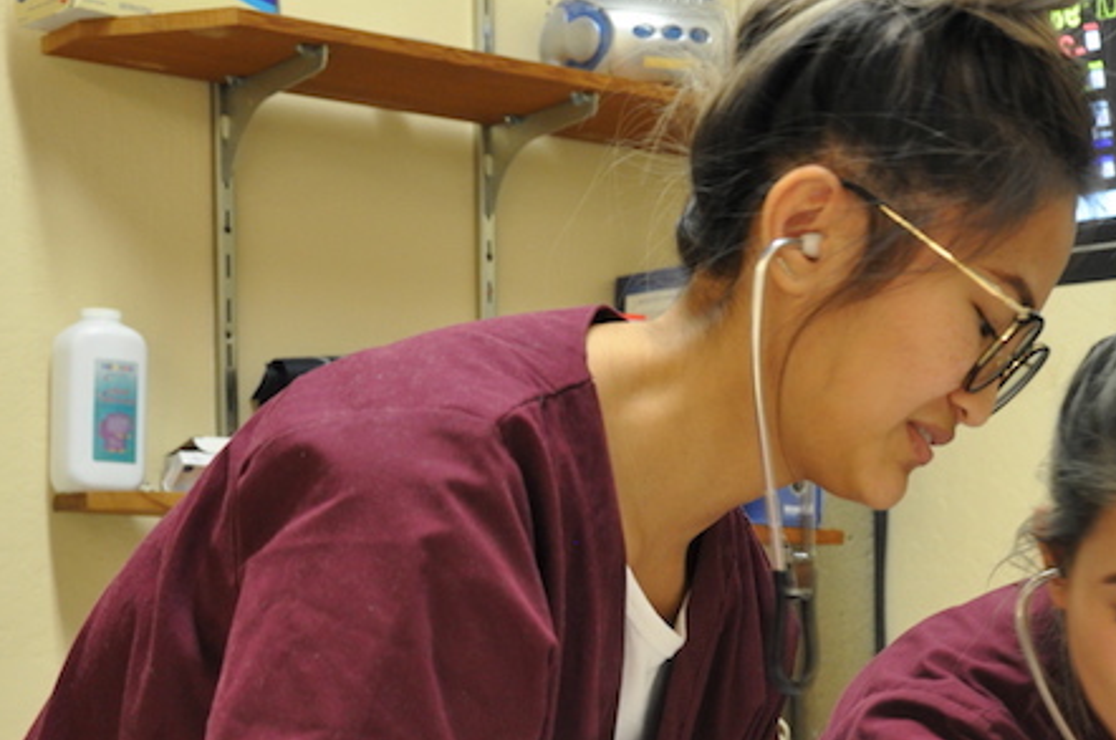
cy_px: 643
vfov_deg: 17.6
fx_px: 2352
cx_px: 785
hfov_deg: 26.5
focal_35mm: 76
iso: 800
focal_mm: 28
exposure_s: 1/13
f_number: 4
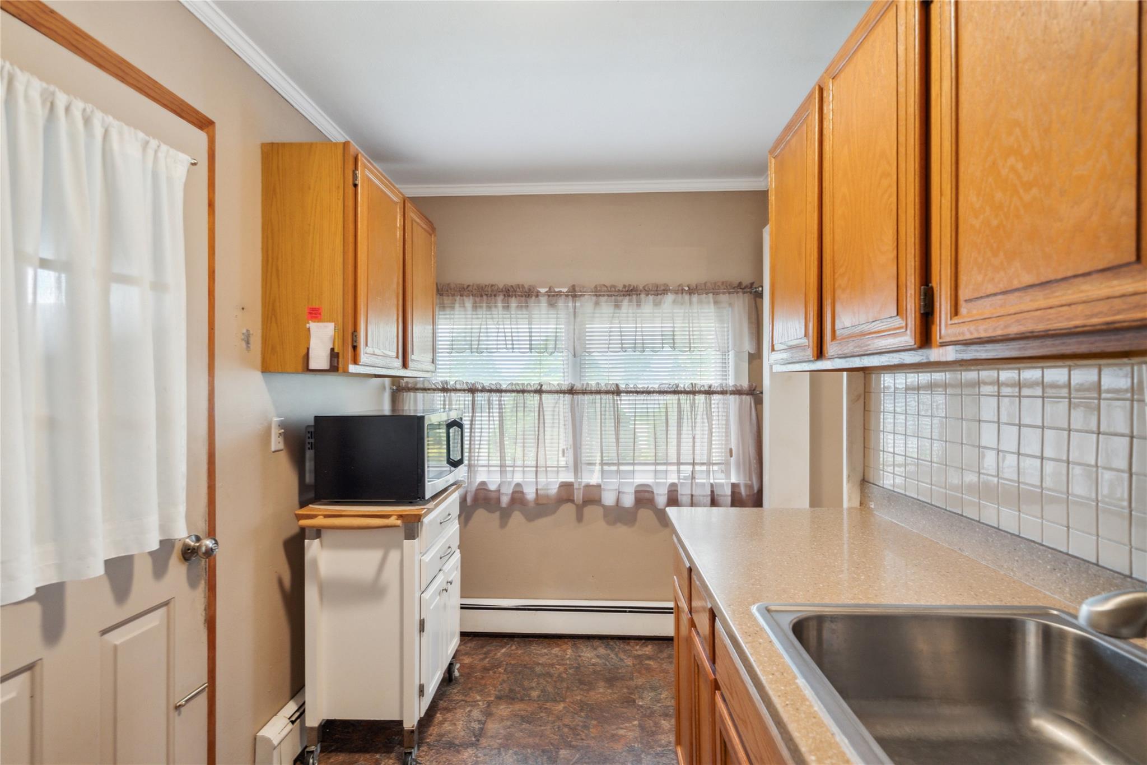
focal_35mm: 16
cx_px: 574
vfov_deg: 73.7
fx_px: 510
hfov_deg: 96.7
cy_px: 382
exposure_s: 1/80
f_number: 5
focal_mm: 16
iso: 1250
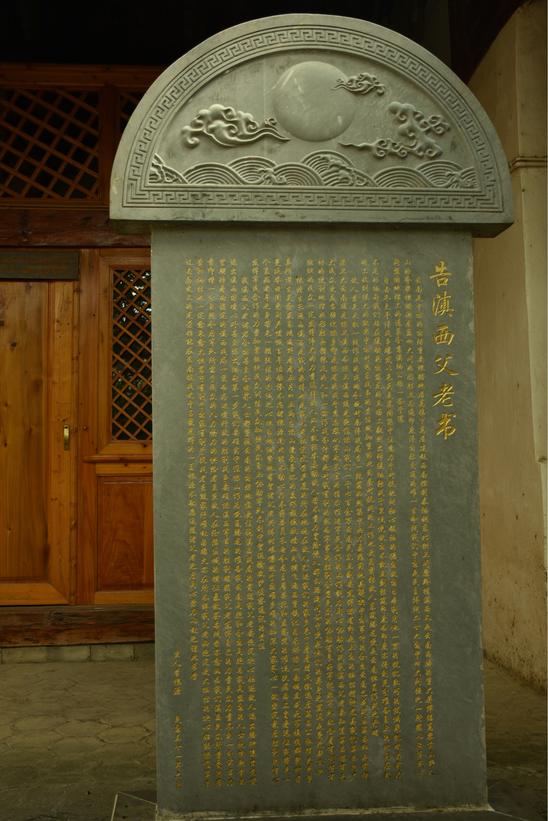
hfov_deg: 36.9
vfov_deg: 53.1
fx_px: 822
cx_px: 274
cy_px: 410
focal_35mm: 36
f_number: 4.5
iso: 125
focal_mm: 24
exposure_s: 1/50
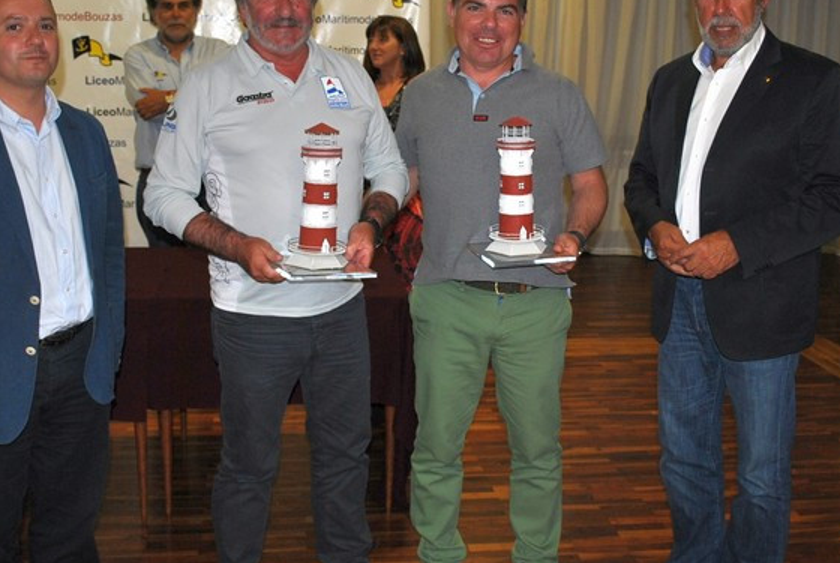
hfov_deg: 41.1
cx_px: 406
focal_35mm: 48
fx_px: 1121
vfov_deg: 28.1
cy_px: 225
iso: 200
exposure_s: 1/60
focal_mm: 20
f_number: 3.8
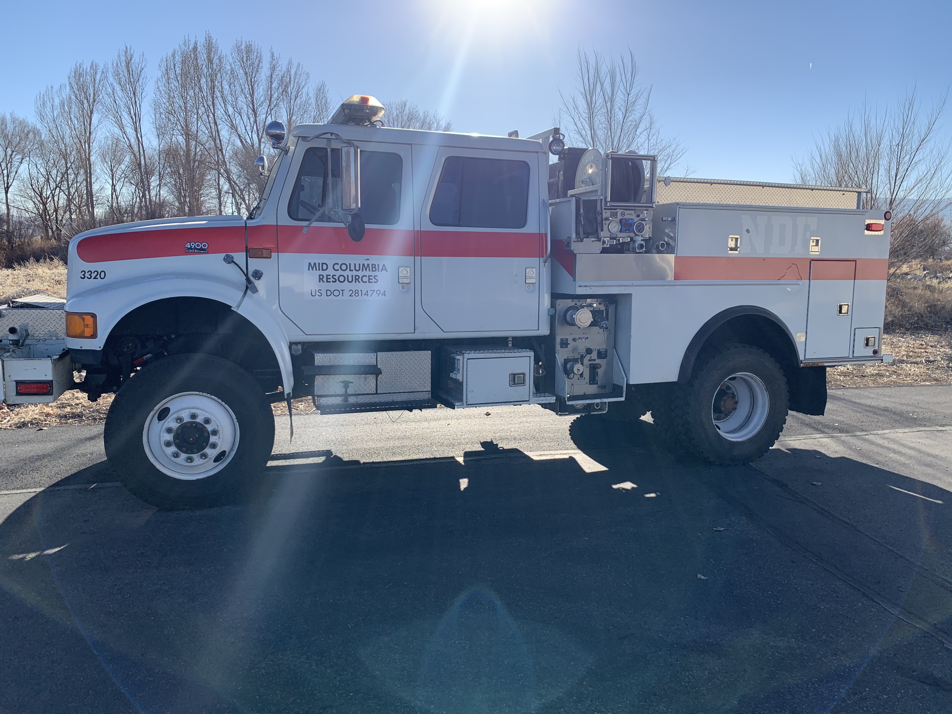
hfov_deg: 67.3
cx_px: 476
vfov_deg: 53.1
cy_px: 357
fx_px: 715
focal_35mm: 26
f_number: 1.8
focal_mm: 4.25
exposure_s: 1/1689
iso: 25
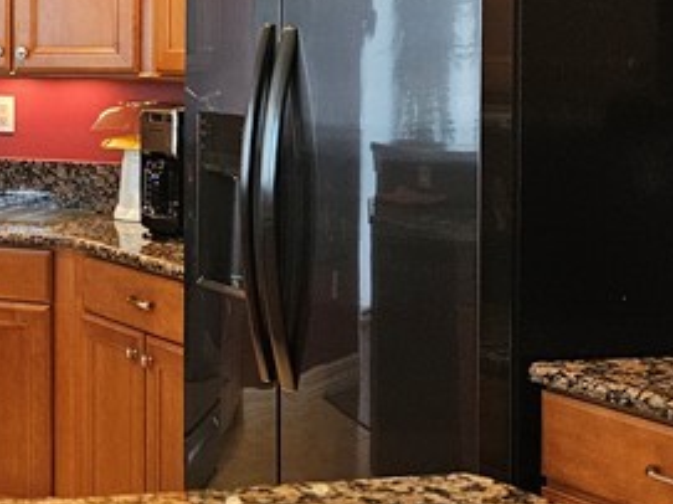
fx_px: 1691
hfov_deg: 19.5
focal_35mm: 87
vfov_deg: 16.8
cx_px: -348
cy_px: 62
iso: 400
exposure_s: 1/120
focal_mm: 5.4
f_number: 1.8
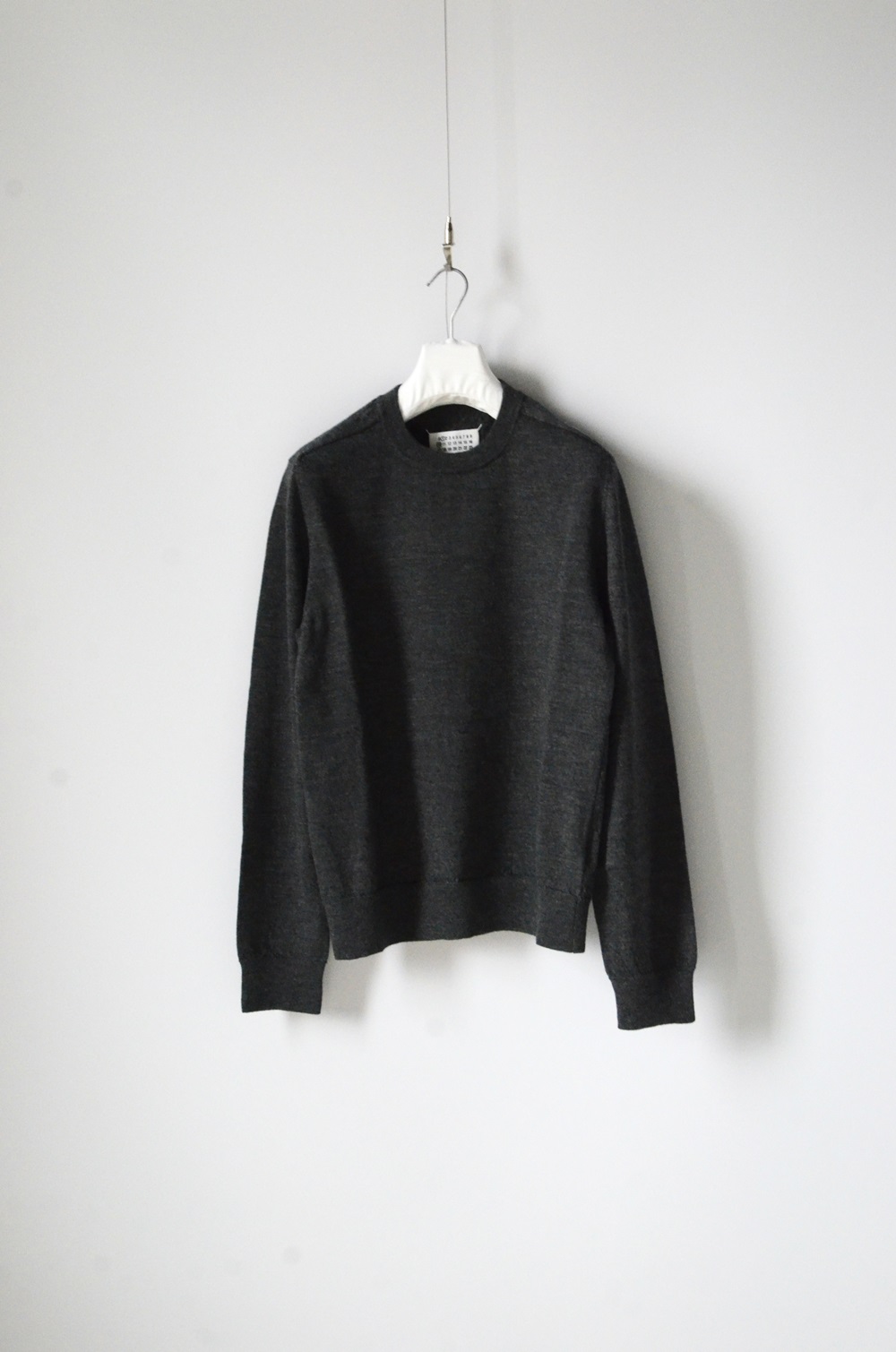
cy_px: 676
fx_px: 1968
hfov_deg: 25.6
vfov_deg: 37.9
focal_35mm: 52
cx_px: 448
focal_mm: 35
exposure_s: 1/15
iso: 3200
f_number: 8
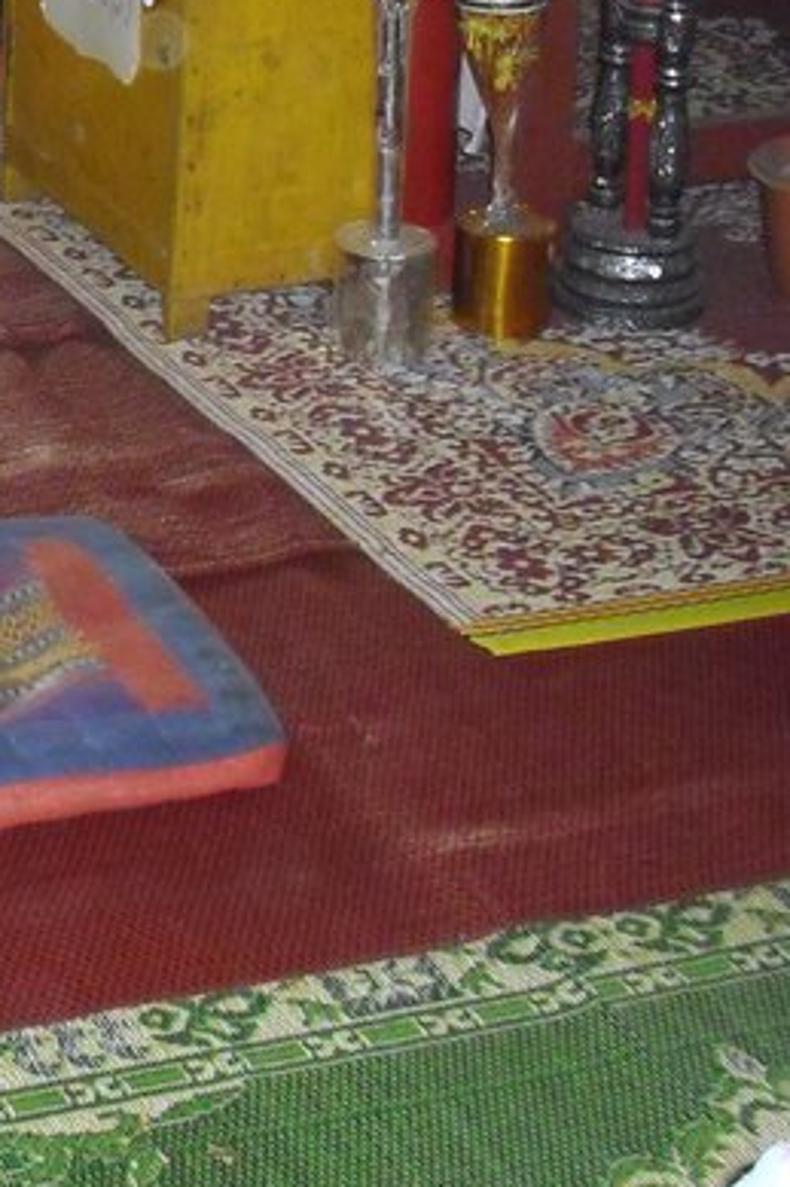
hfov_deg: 12.5
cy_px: 104
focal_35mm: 104
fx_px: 3426
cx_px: -424
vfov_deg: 19.3
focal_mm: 6.2
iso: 400
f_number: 2.8
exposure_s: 1/60
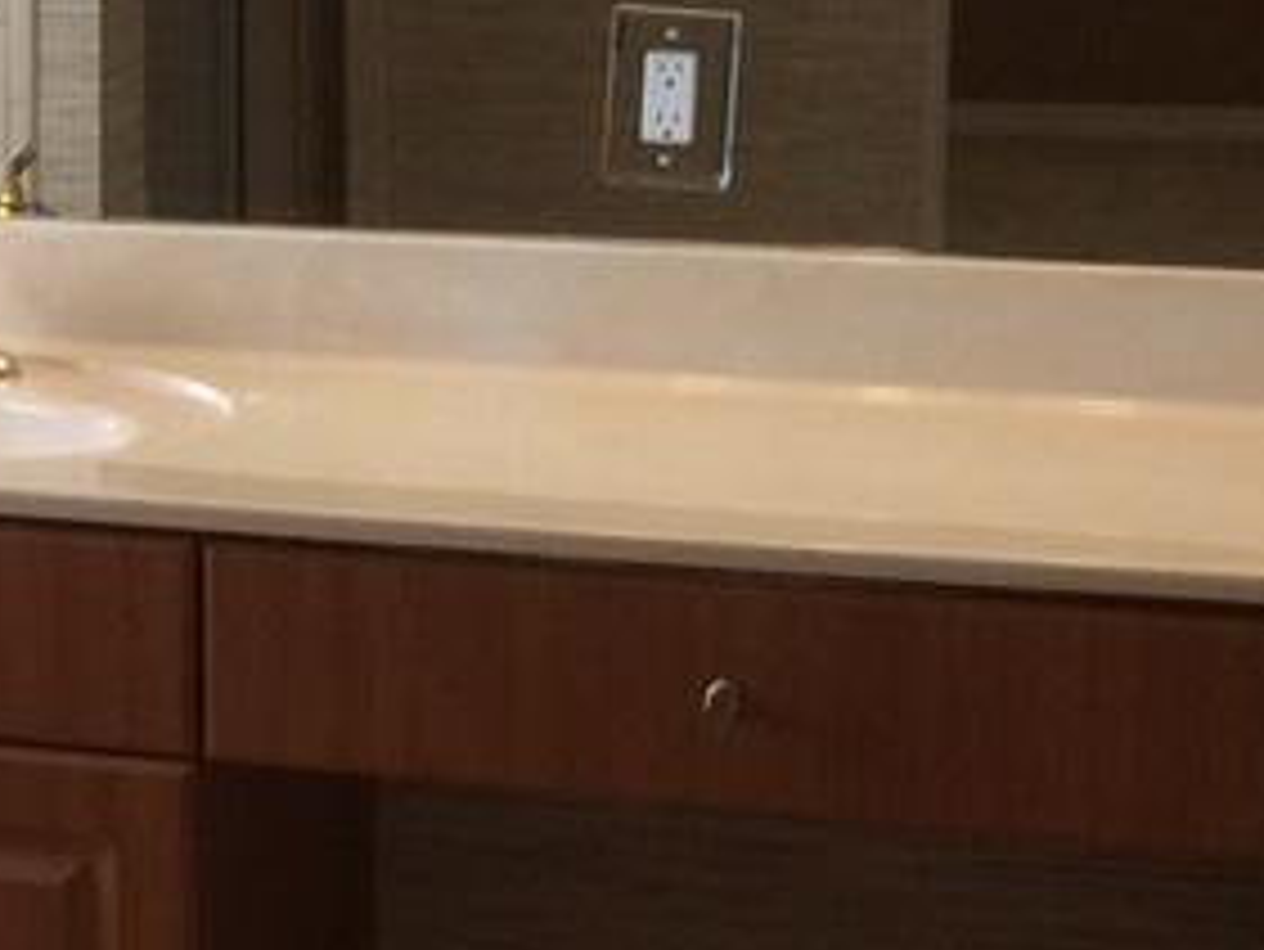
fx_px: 4822
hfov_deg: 13.7
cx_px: -864
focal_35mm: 132
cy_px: 171
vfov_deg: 11.2
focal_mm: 4.15
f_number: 2.2
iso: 64
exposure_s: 1/120
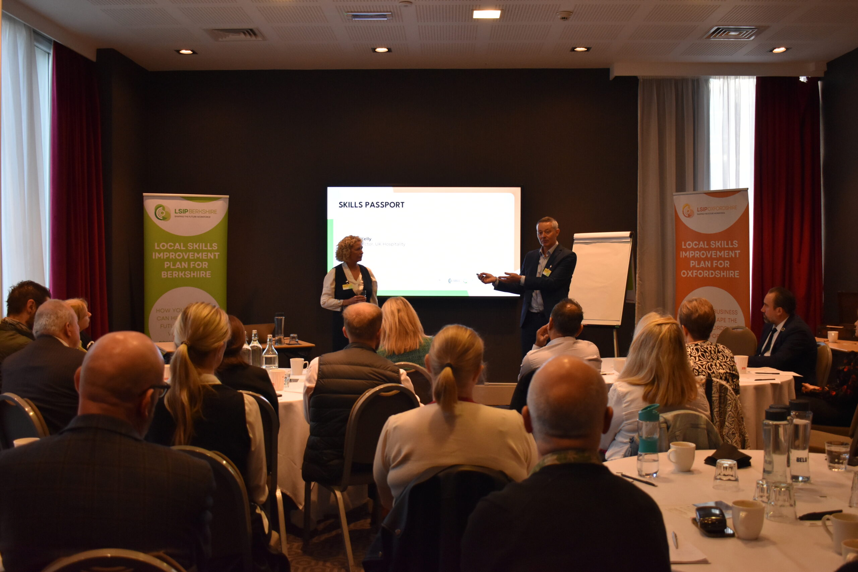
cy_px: 286
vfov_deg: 35.5
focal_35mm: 38
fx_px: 894
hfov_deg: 51.3
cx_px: 429
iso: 1400
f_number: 4
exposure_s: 1/125
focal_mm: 25
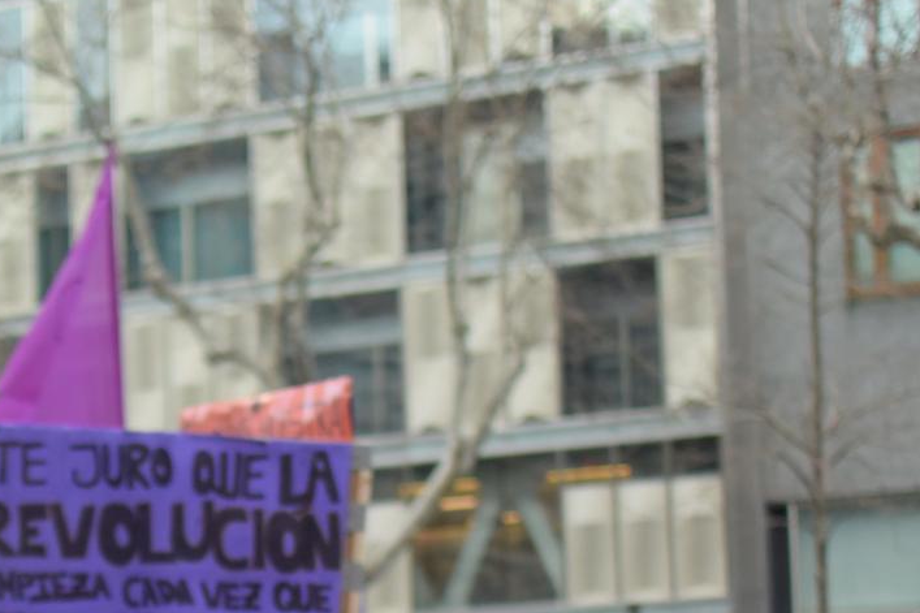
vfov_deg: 13.0
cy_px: 620
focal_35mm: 104
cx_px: 232
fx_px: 2657
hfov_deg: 19.5
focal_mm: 18.5
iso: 400
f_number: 1.8
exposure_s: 1/400
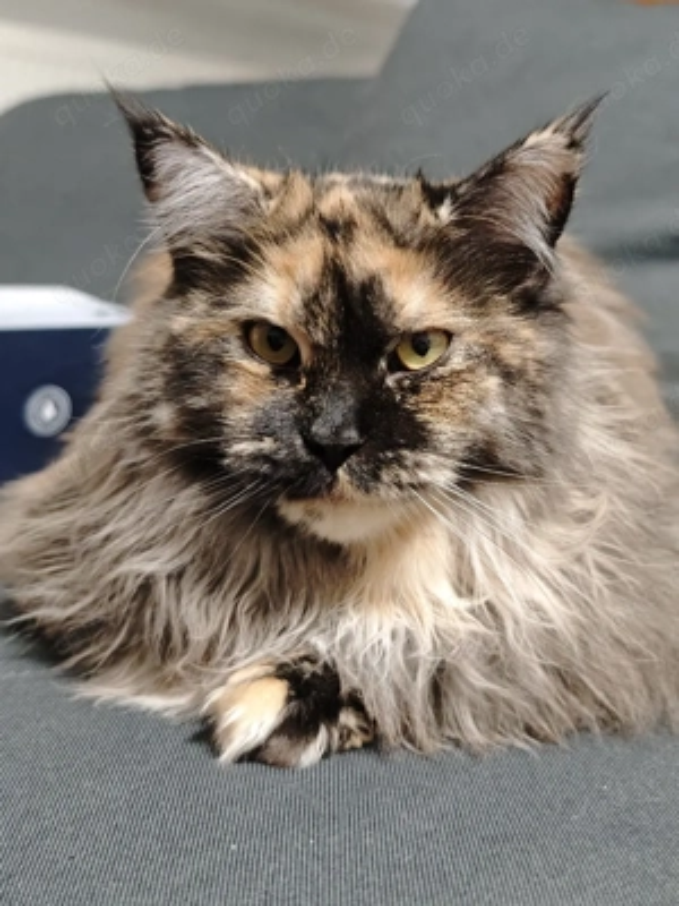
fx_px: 1203
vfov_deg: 41.2
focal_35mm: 46
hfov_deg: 31.5
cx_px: 340
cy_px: 453
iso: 1000
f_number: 1.63
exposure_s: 1/30.5
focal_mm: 8.72
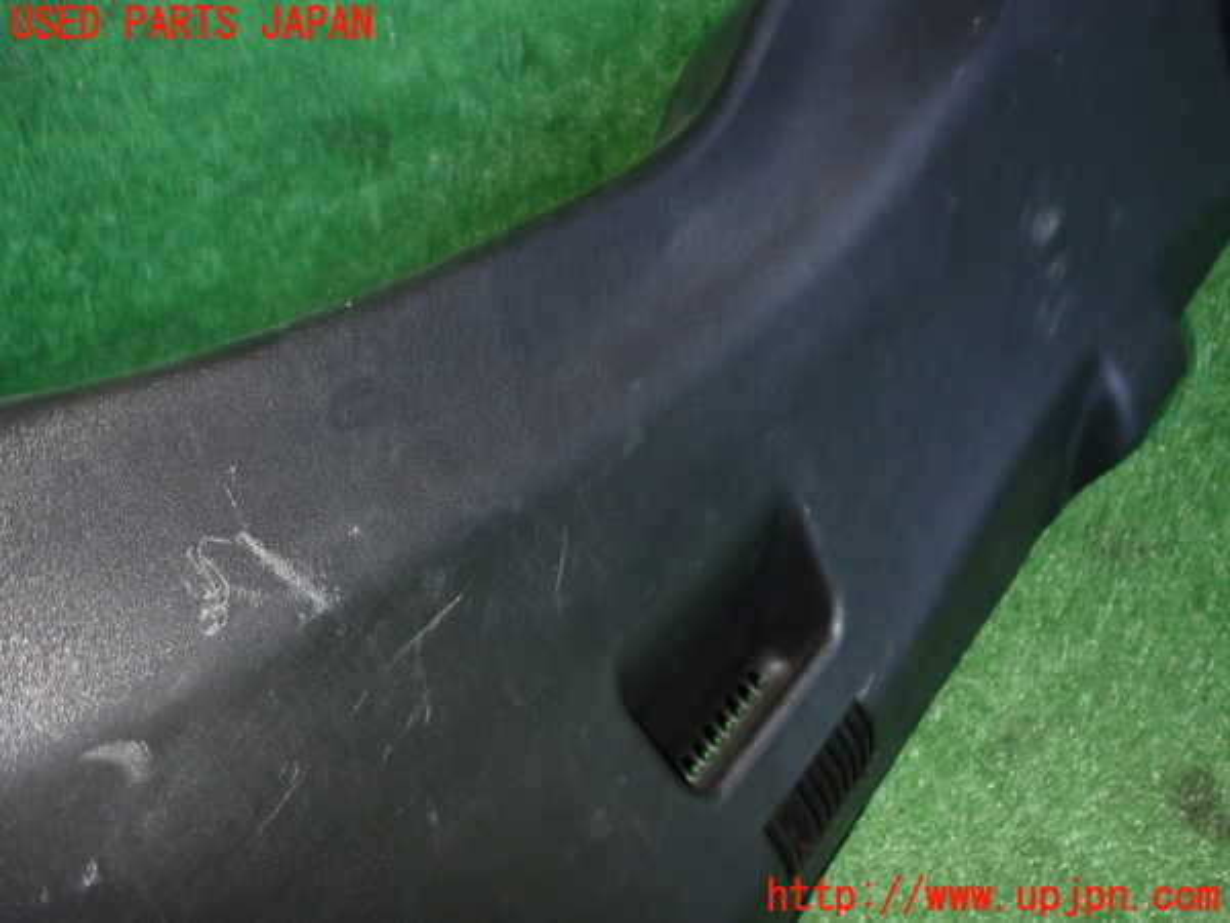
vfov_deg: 46.8
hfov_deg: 60.0
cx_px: 615
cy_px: 462
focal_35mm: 30
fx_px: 1066
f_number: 6.3
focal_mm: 5.4
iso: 400
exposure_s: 1/30
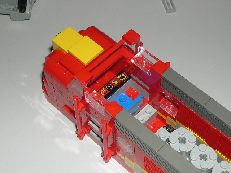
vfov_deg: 20.4
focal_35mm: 72
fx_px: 480
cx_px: 116
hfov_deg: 27.0
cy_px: 86
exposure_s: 1/60
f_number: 10.4
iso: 100
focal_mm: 15.3
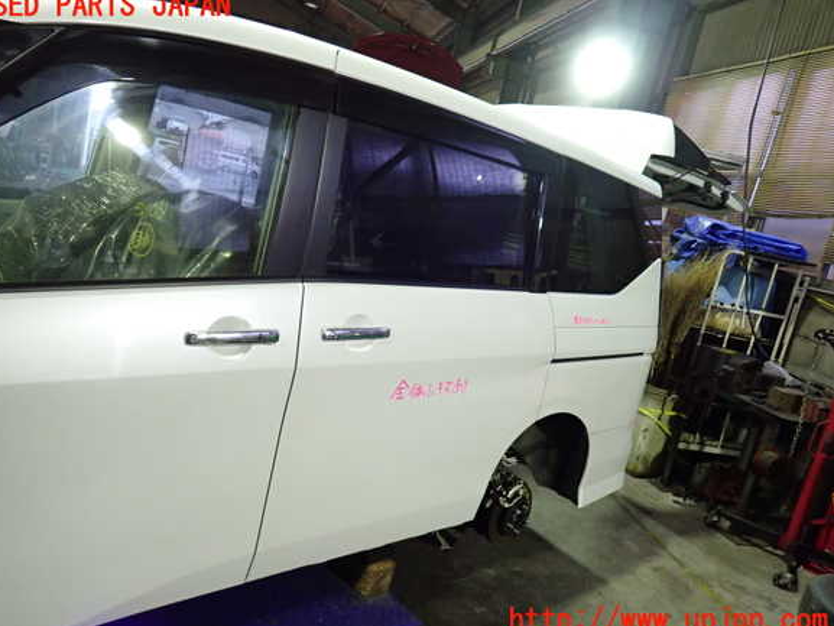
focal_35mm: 26
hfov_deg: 67.3
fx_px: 627
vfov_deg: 53.1
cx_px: 402
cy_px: 314
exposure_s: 1/30
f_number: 2
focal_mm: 4.5
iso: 500
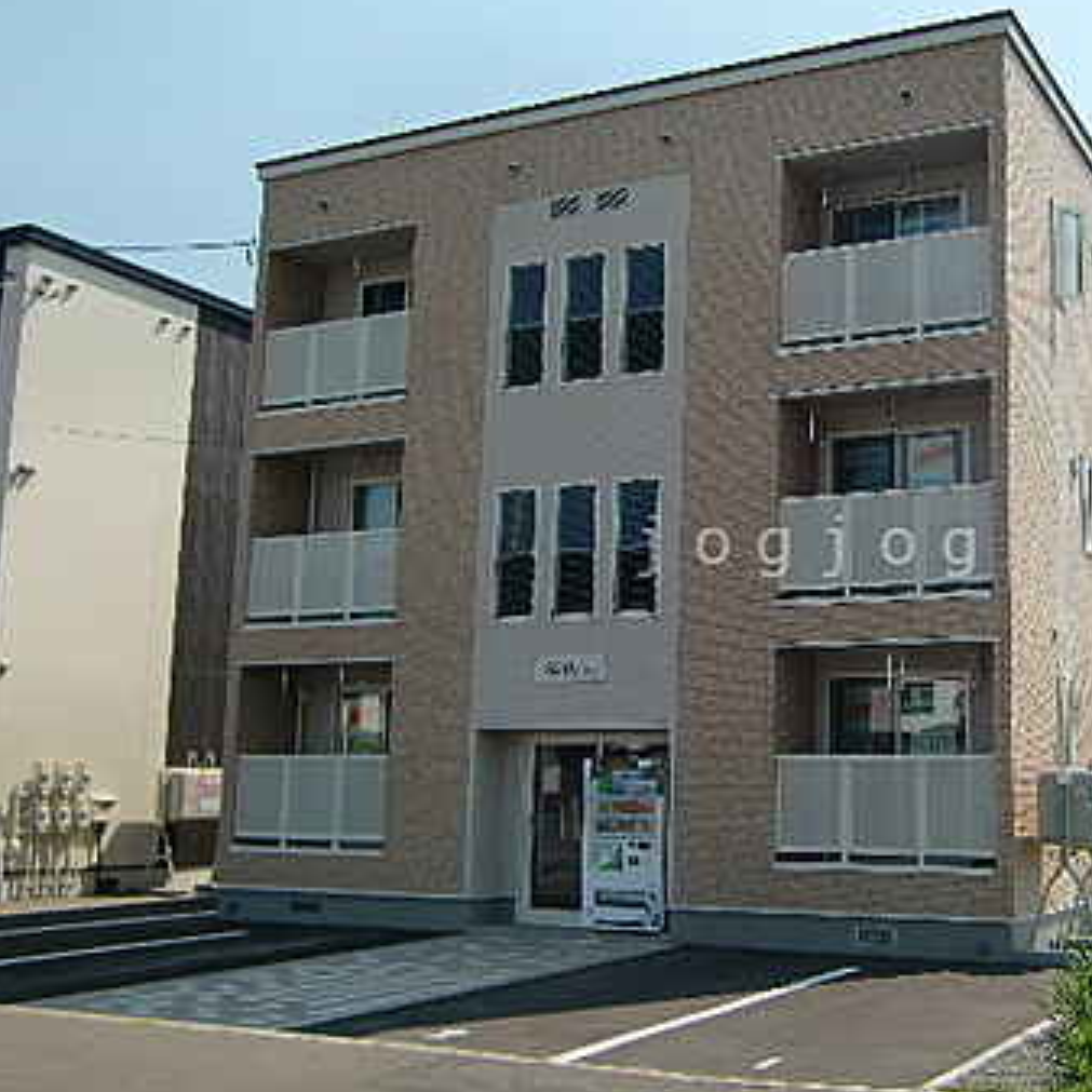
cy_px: 546
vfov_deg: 38.3
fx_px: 1570
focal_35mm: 44
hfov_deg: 37.4
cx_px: 813
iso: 64
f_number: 7.2
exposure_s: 1/200
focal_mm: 5.8
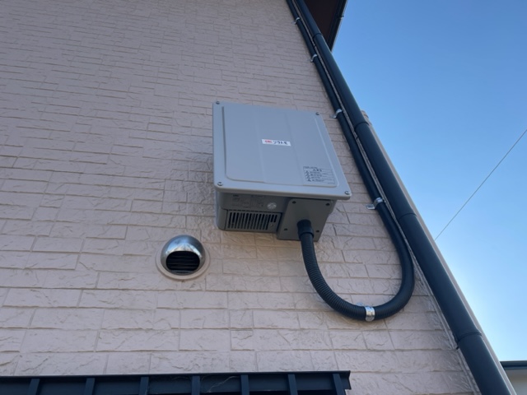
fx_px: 396
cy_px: 198
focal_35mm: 26
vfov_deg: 53.1
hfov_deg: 67.3
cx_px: 264
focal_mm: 4.2
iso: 32
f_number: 1.6
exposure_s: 1/2212
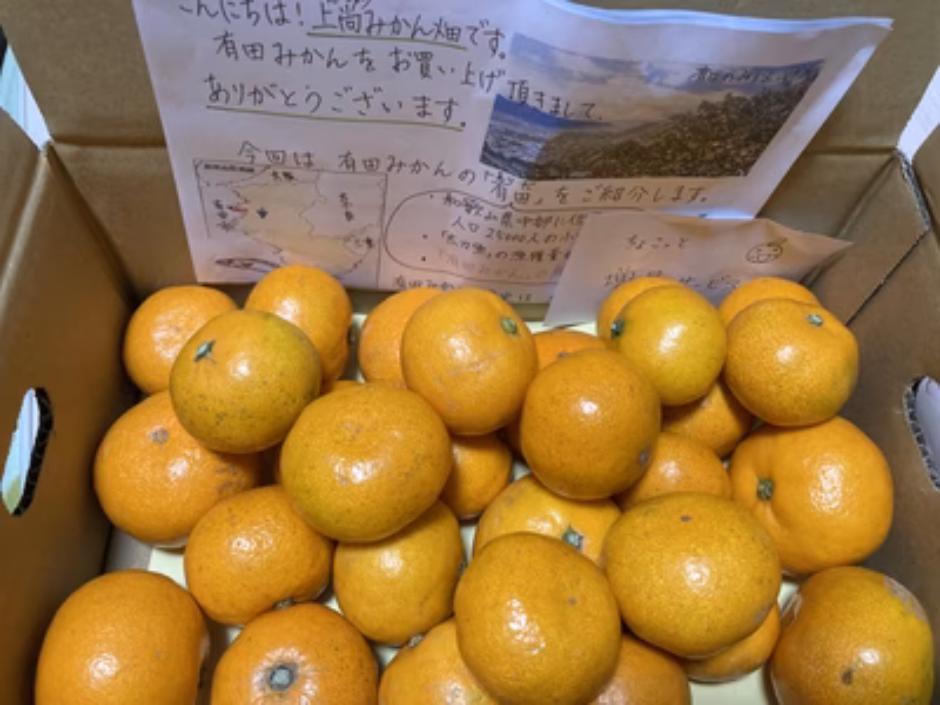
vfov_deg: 49.7
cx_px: 470
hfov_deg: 63.4
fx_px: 760
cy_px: 352
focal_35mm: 28
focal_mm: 3.99
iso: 200
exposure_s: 1/50
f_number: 1.8
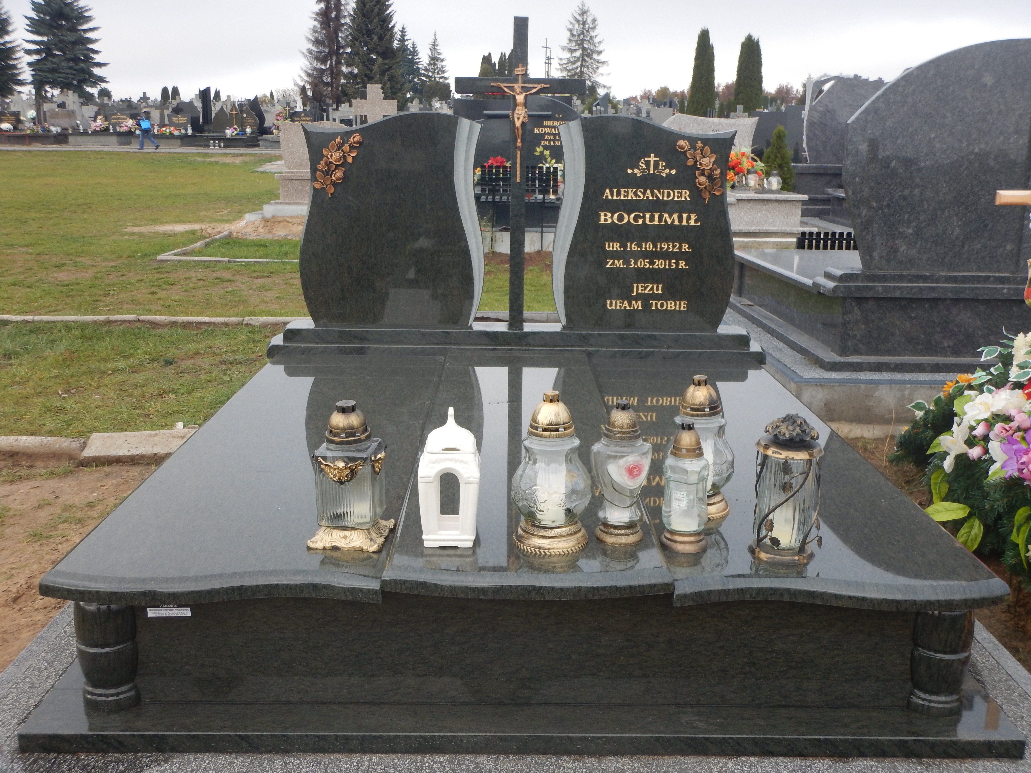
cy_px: 386
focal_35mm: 34
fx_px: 1013
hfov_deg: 54.0
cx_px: 516
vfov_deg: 41.8
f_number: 4.2
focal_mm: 6.1
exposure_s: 1/160
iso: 125
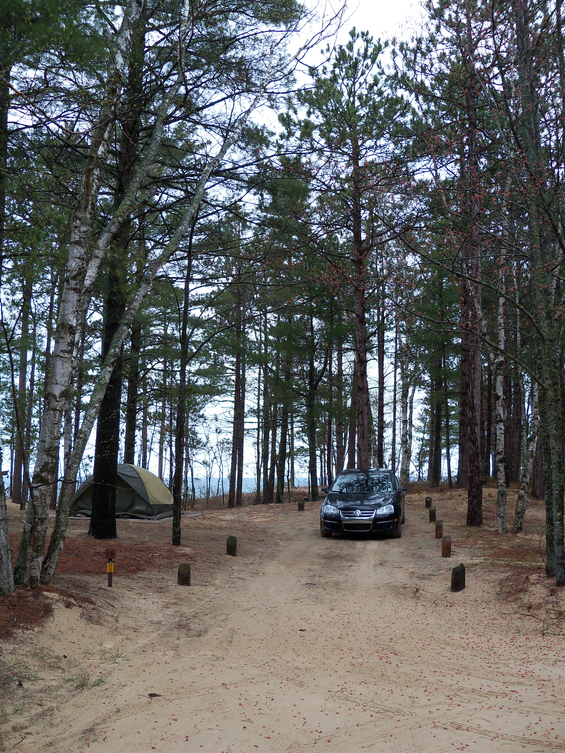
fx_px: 783
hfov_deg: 39.7
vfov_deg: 51.4
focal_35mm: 36
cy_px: 382
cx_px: 284
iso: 64
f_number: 3.5
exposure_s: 1/200
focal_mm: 6.2
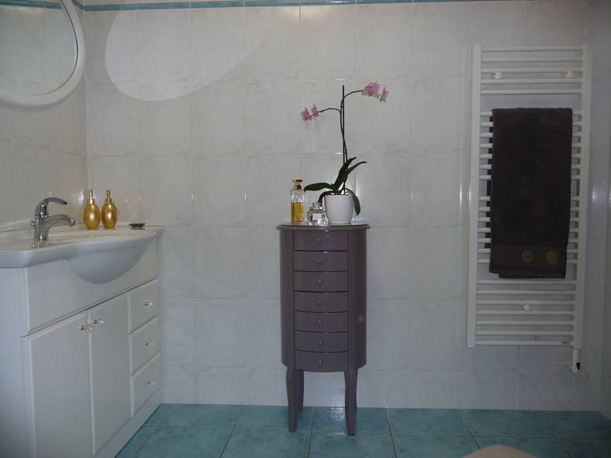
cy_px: 229
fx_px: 494
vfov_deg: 49.7
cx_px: 306
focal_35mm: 28
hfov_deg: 63.5
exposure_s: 1/30
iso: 100
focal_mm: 4.7
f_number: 3.3
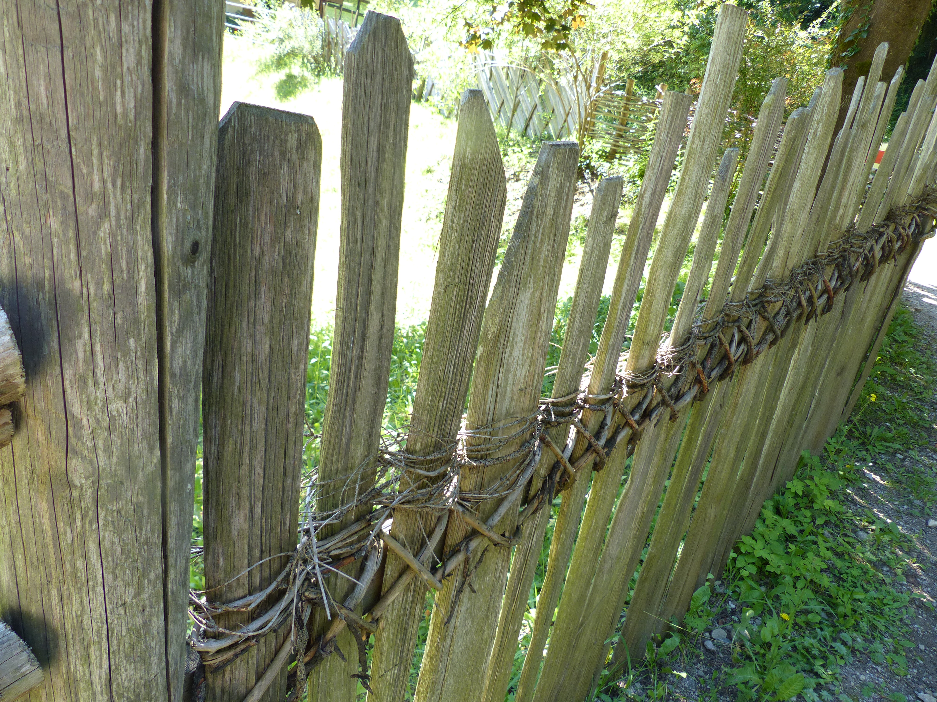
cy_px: 351
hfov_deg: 69.4
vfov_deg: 54.9
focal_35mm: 25
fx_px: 677
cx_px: 468
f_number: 2.8
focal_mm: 4.5
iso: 100
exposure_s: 1/100
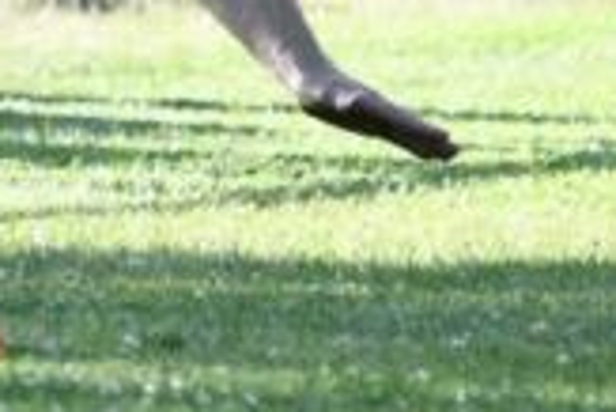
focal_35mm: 1506
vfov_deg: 0.9
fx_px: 25792
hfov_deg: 1.4
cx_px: -726
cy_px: -646
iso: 2000
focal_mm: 240
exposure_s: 1/1600
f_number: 5.3
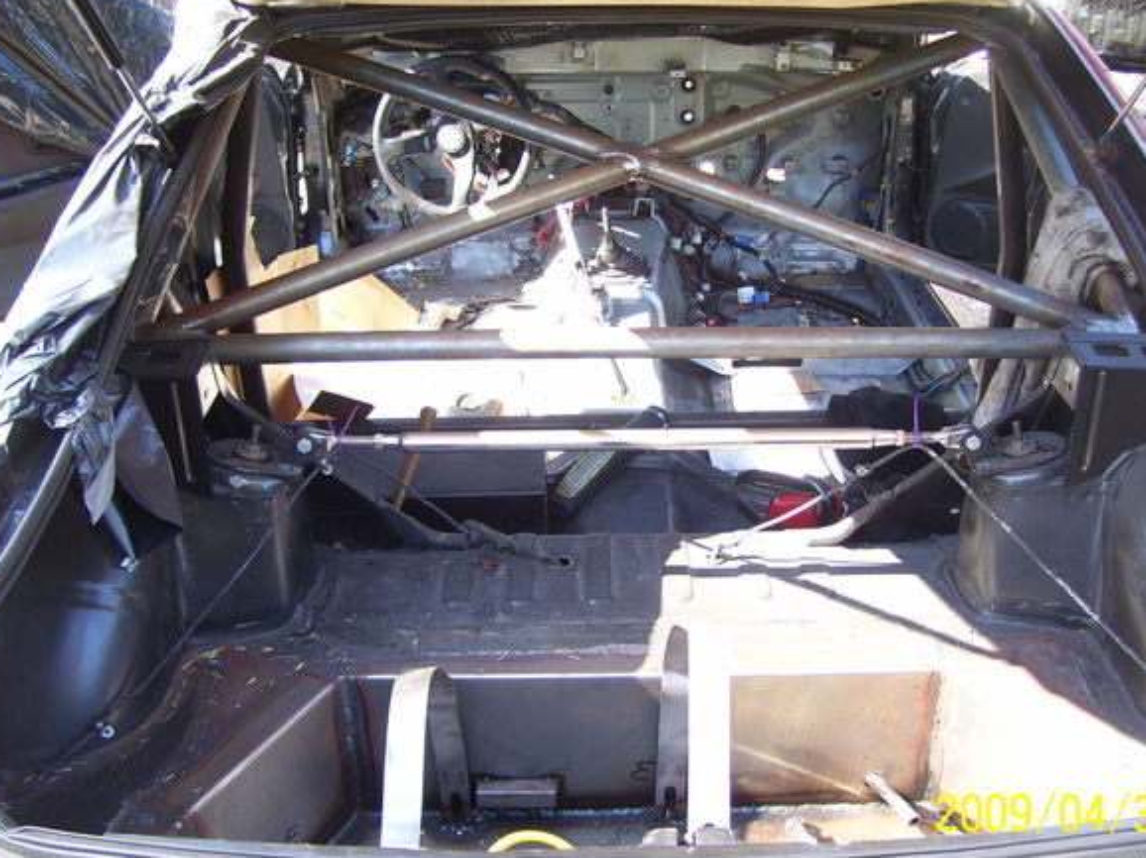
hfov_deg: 45.8
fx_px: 1357
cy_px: 454
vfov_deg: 35.1
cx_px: 611
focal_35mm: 41
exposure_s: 1/60
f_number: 2.7
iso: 80
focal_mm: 6
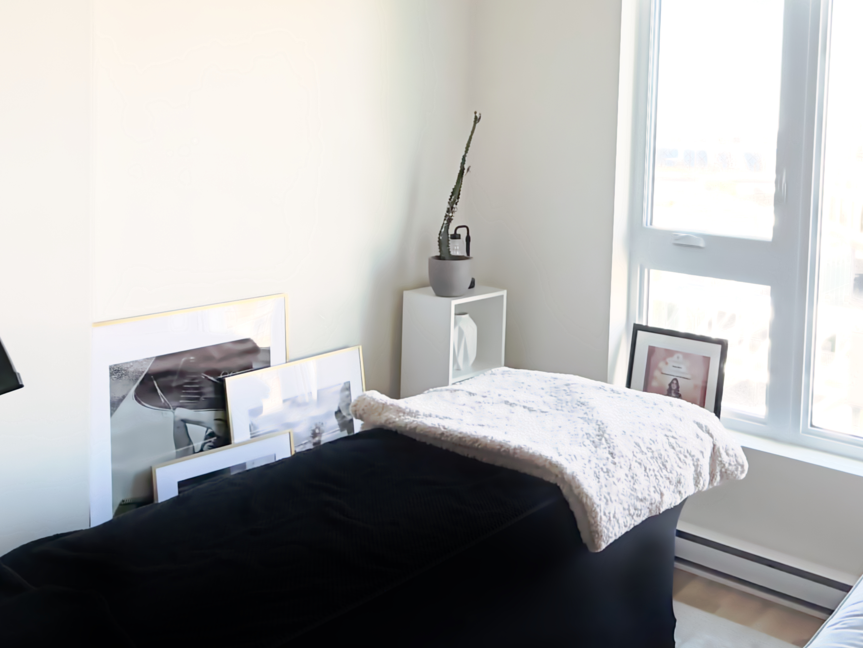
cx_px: 679
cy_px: 176
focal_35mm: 35
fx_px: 873
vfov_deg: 39.8
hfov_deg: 49.8
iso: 80
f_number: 2.2
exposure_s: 1/121
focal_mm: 2.22
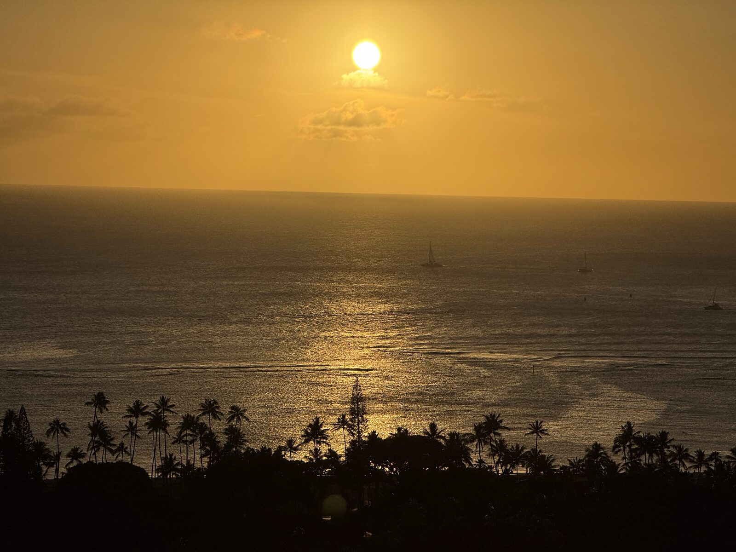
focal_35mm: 120
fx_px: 2551
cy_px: 276
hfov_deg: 16.4
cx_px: 368
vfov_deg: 12.3
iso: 40
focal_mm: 15.66
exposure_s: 1/20833
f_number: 2.8
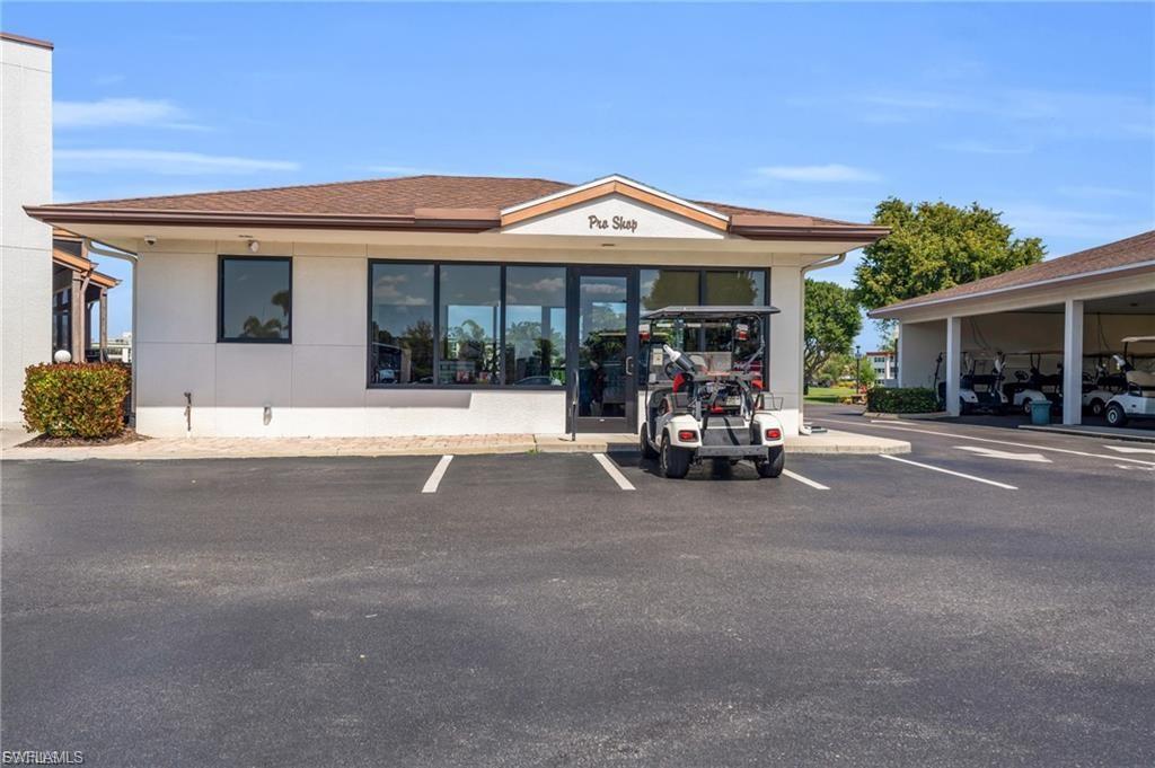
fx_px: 930
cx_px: 578
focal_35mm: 29
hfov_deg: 63.7
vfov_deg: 44.9
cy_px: 384
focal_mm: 29
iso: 200
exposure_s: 1/500
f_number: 9
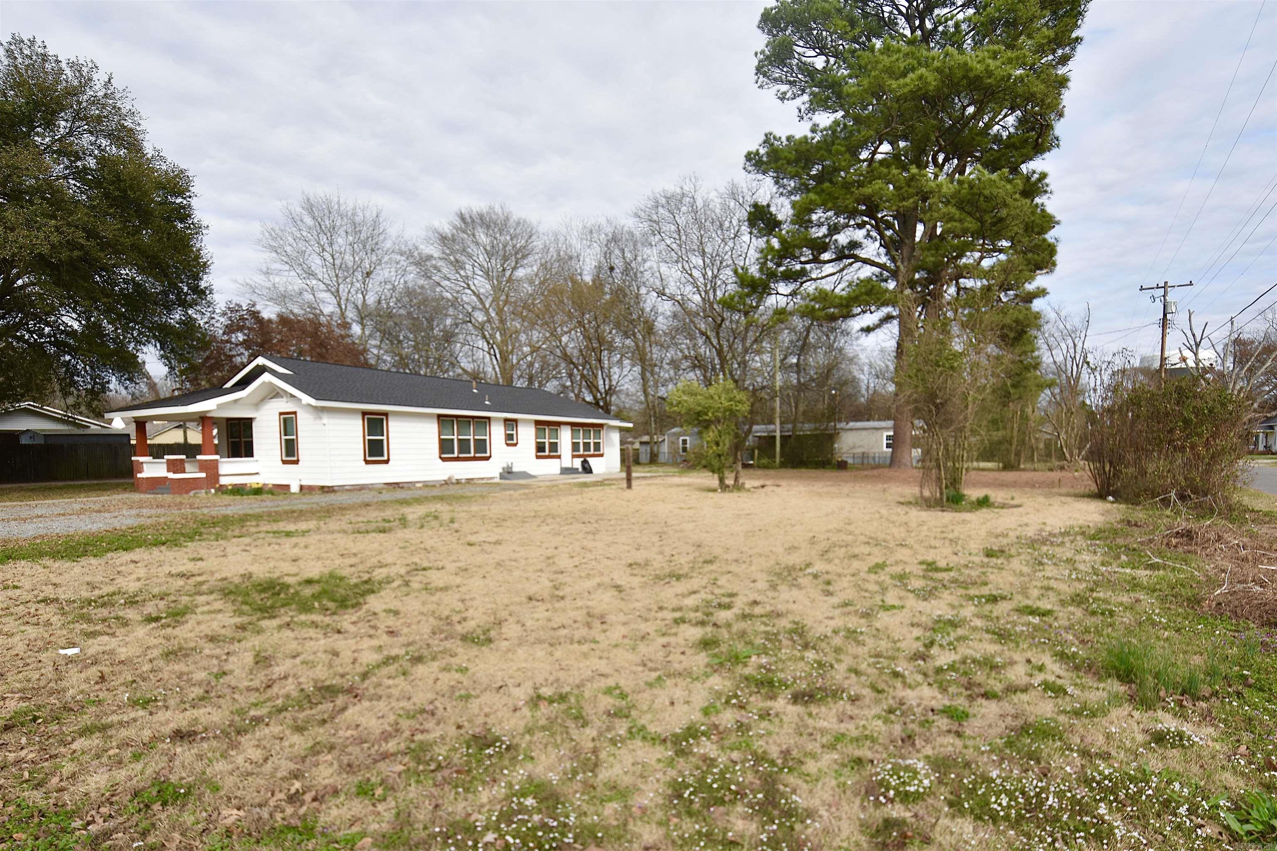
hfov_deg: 90.0
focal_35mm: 18
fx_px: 638
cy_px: 426
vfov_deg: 67.4
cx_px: 638
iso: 200
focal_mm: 12
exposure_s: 1/320
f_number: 9
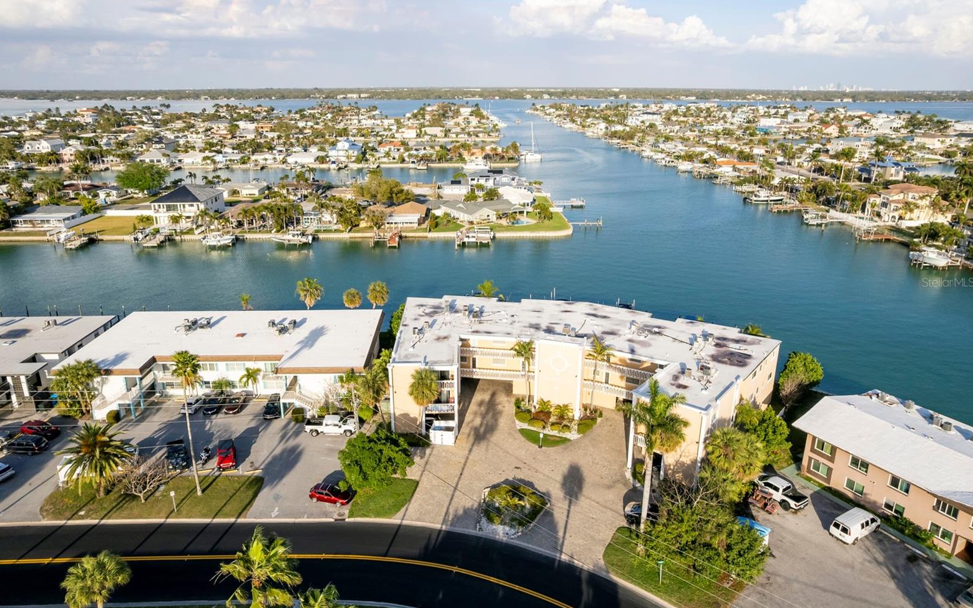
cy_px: 282
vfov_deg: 52.9
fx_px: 610
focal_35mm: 23
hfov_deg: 77.2
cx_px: 478
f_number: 2.8
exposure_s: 1/2000
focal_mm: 8.38
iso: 100
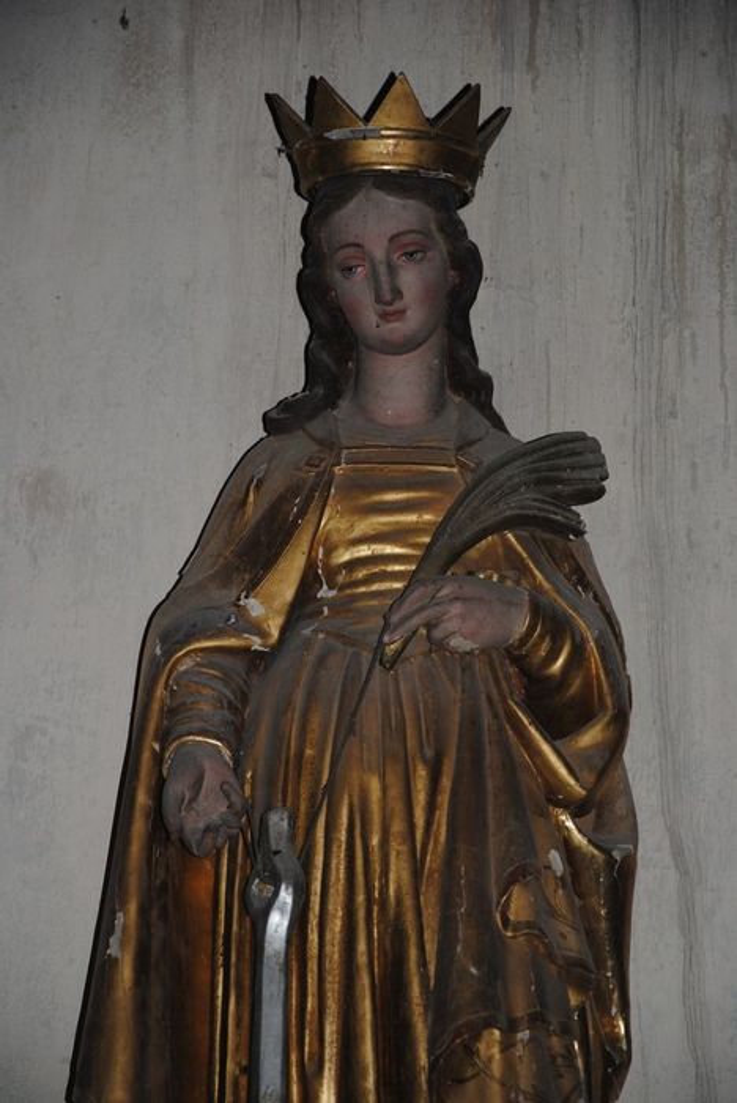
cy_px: 552
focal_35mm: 158
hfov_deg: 8.7
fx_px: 4827
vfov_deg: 13.0
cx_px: 368
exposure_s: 1/60
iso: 200
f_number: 5.6
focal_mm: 105
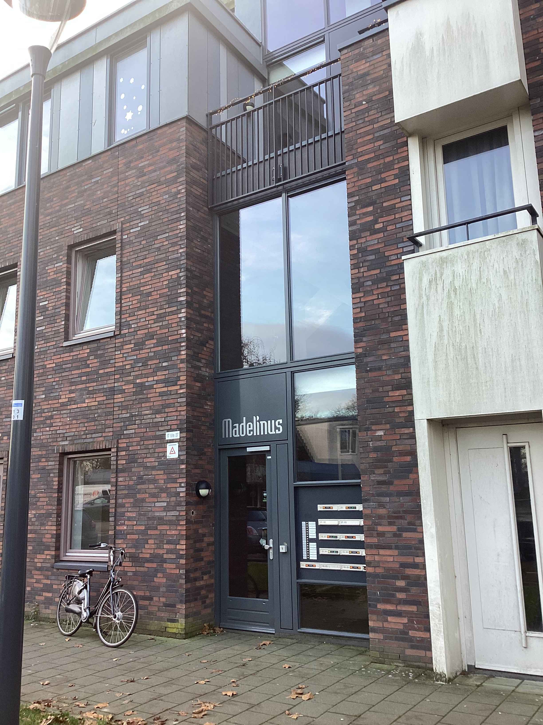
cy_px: 362
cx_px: 272
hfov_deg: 45.4
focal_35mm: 31
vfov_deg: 58.4
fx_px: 648
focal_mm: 3.3
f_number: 2.4
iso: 50
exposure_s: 1/60
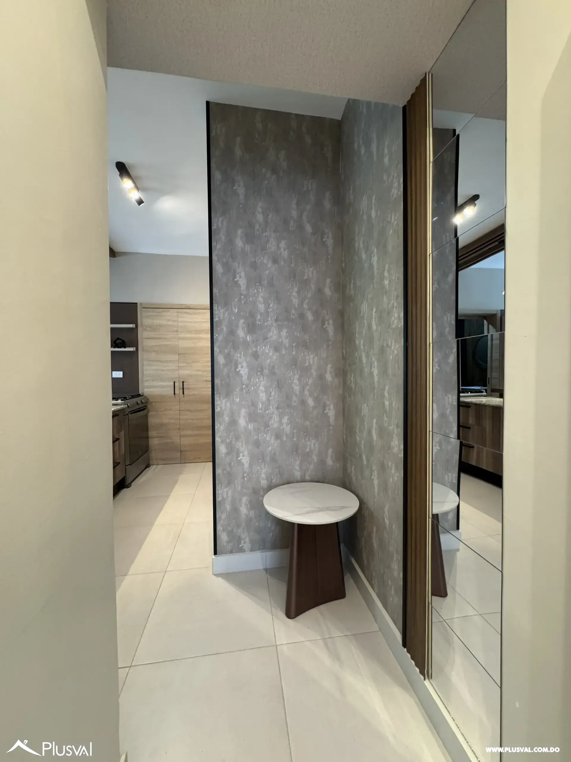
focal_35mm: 14
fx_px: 308
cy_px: 381
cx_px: 286
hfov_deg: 85.7
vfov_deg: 102.1
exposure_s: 1/60
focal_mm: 2.22
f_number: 2.2
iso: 250
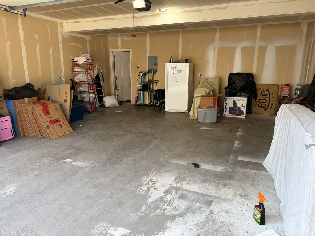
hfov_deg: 71.6
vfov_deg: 56.8
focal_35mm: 24
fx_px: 218
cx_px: 158
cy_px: 118
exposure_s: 1/341
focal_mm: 6.76
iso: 80
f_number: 1.78
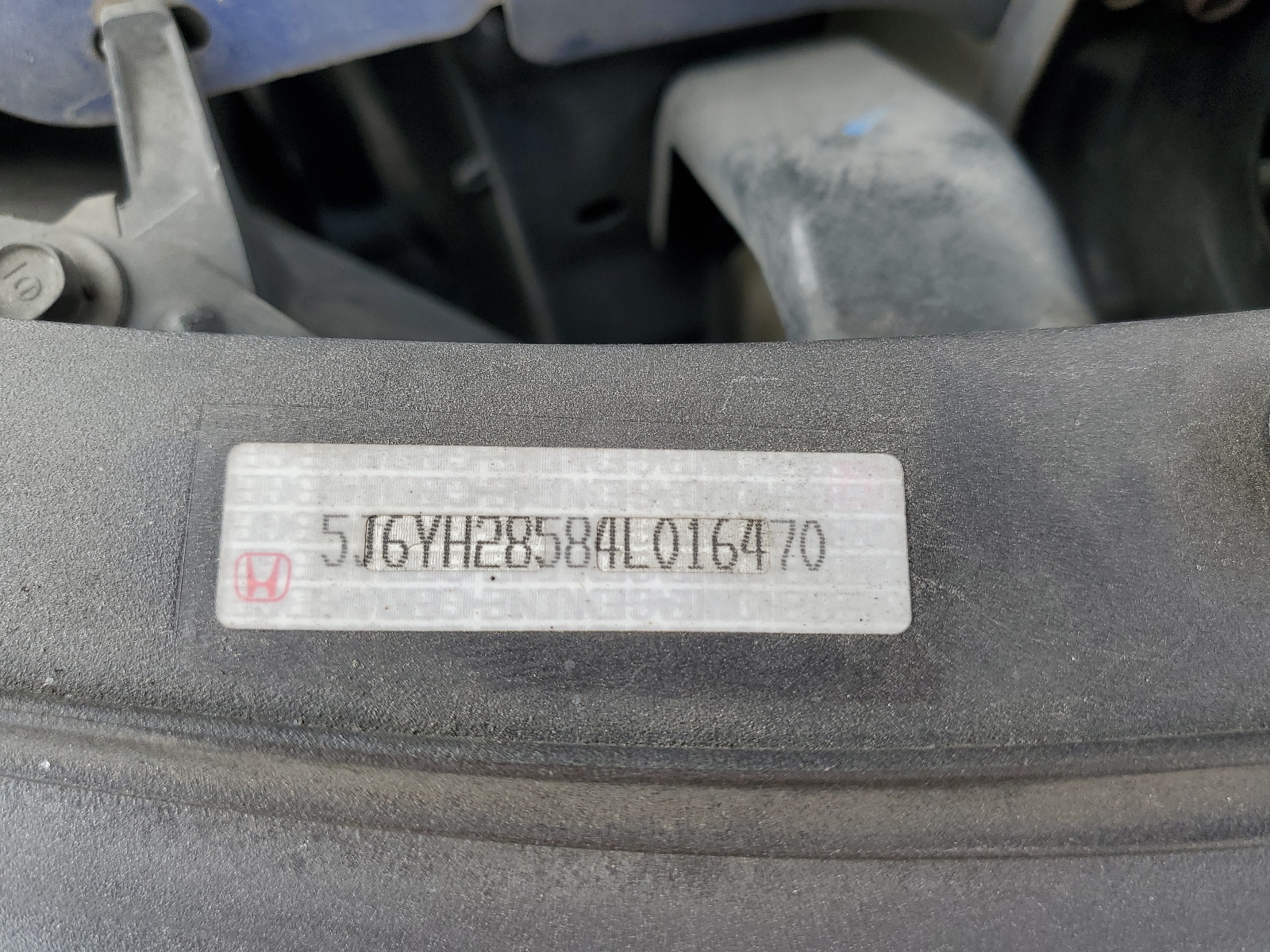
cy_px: 476
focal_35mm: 26
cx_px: 635
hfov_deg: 67.3
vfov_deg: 53.1
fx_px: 954
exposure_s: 1/323
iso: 50
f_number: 1.5
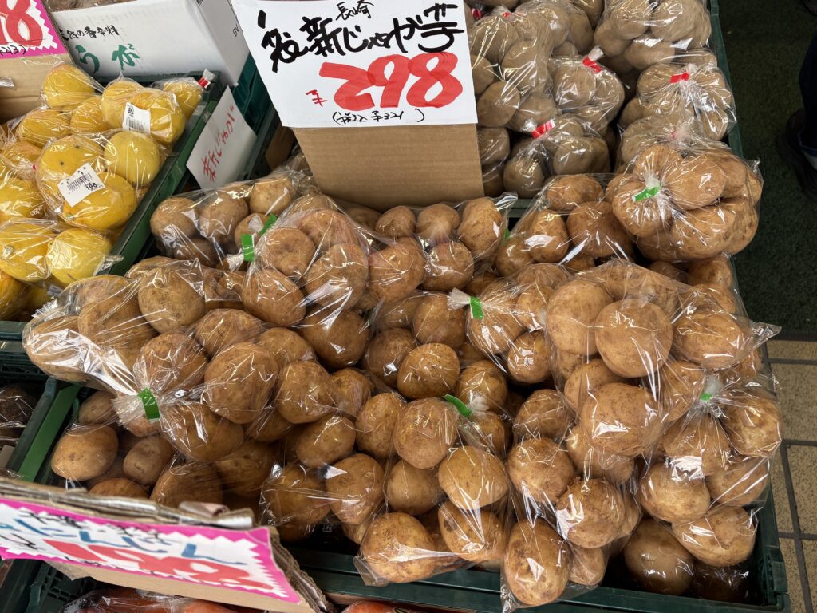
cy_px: 306
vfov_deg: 53.1
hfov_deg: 67.3
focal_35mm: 26
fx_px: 614
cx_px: 408
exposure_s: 1/135
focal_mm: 5.96
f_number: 1.6
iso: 32
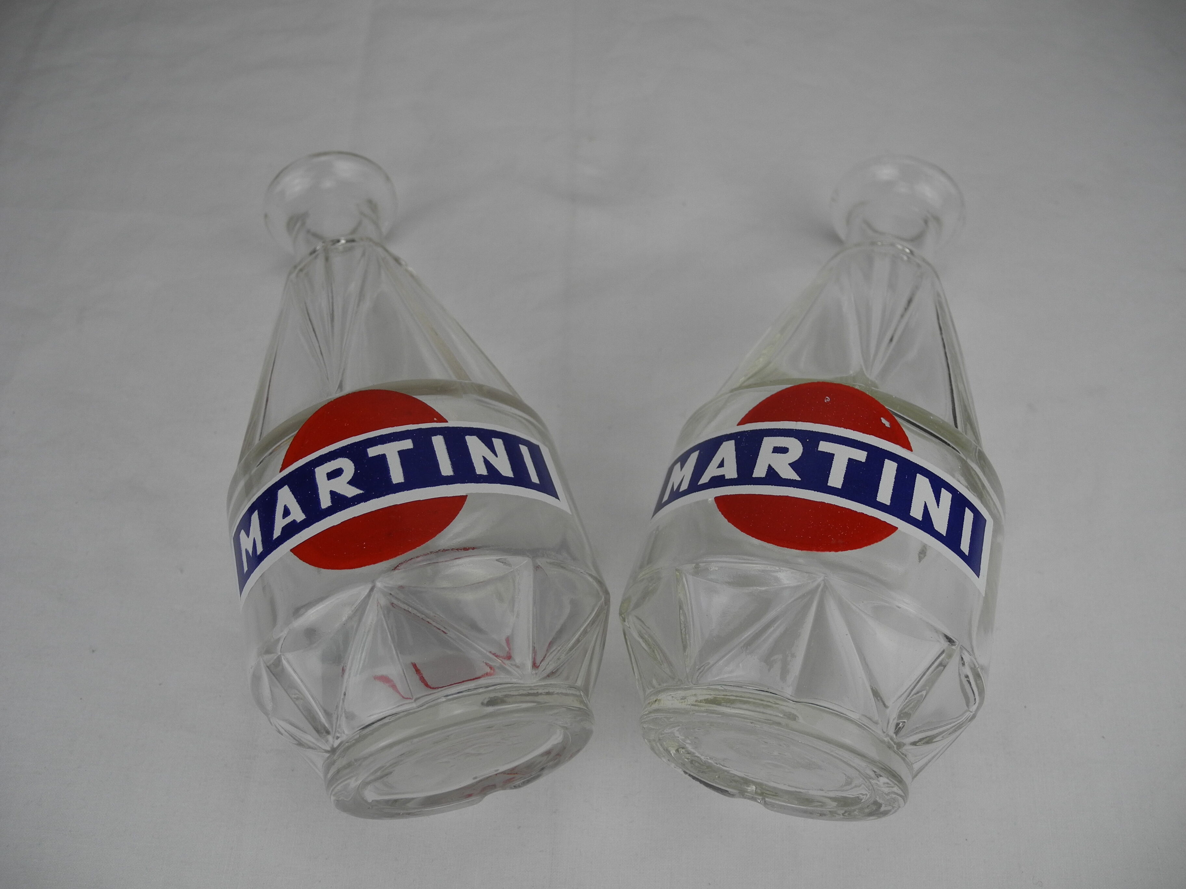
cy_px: 444
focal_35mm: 28
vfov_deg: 49.7
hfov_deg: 63.4
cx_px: 593
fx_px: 959
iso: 100
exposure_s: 1/455
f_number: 2.8
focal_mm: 6
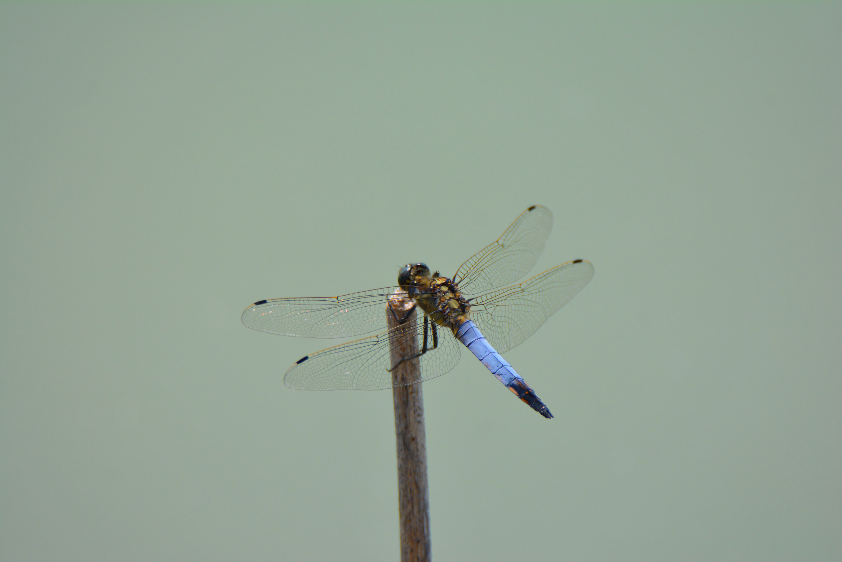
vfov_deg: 1.5
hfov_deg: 2.3
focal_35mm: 900
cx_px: 421
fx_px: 21048
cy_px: 281
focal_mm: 600
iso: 400
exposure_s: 1/1250
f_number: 6.3
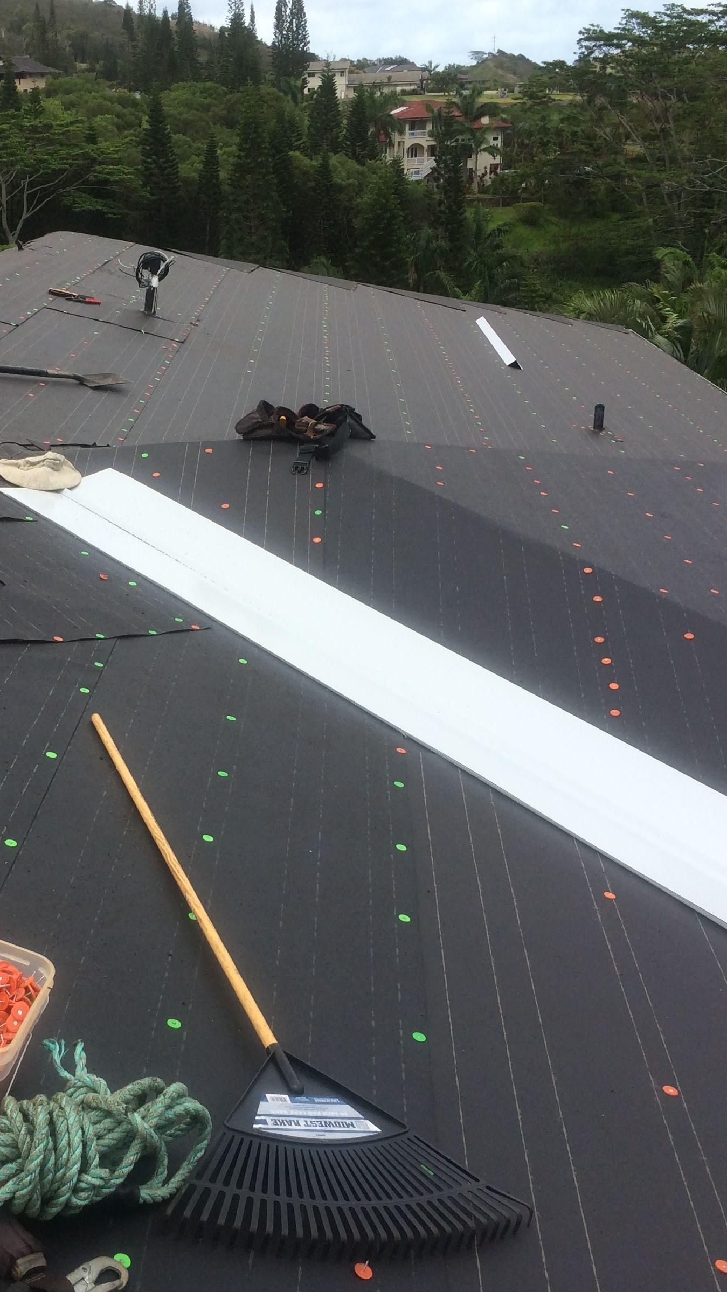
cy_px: 657
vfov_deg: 47.4
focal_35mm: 43
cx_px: 151
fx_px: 1474
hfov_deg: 27.2
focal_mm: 4.15
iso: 32
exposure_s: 1/1709
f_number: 2.2
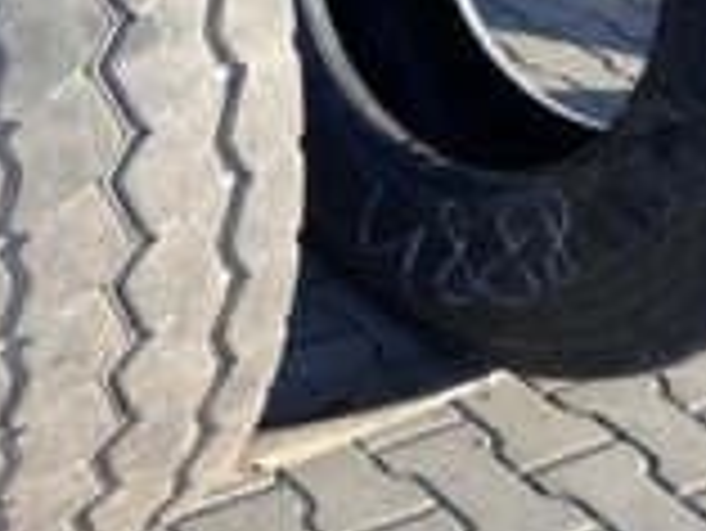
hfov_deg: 25.5
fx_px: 1449
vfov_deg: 20.4
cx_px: -54
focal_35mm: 71
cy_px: 70
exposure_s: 1/554
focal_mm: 4.25
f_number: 1.8
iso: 32
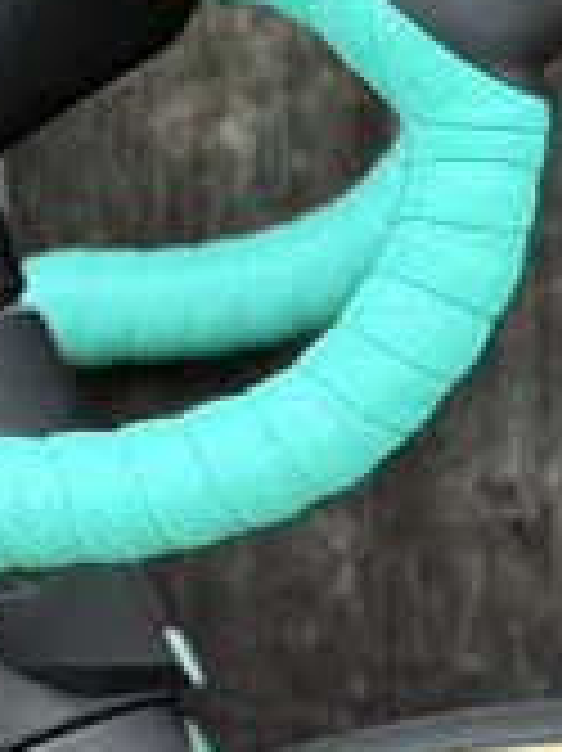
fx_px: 6632
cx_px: 472
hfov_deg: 4.8
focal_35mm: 306
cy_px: 1144
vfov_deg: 6.4
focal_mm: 6.76
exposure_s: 1/114
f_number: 1.78
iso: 125
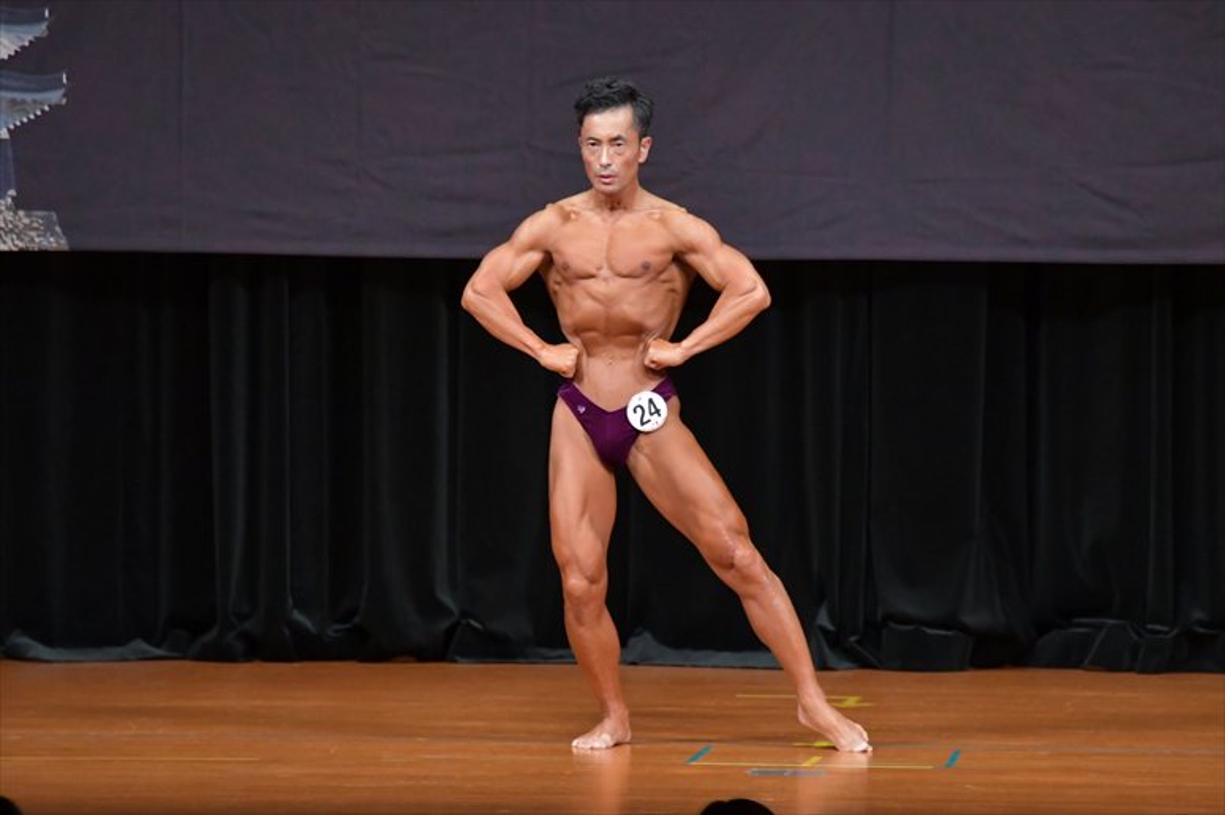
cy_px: 408
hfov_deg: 7.2
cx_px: 612
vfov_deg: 4.8
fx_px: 9693
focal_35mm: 285
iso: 5000
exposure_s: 1/400
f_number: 5.6
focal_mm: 190
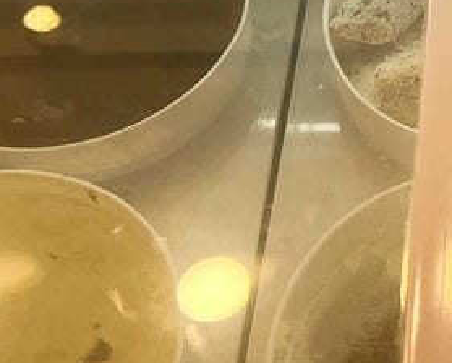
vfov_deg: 13.7
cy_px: -84
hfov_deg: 16.9
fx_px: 1460
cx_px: 517
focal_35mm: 109
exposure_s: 1/228
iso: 40
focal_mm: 5.7
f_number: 1.5
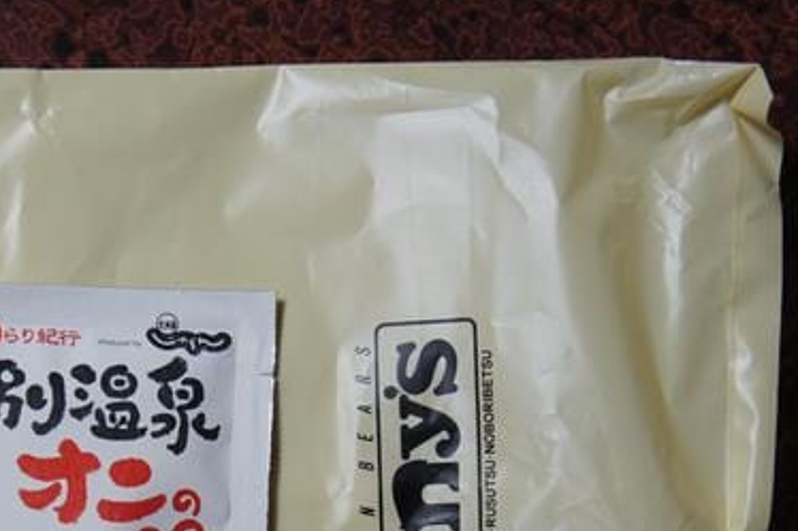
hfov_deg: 18.5
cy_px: 537
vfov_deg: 12.4
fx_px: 2415
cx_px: 81
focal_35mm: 109
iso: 640
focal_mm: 34
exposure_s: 1/60
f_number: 4.5
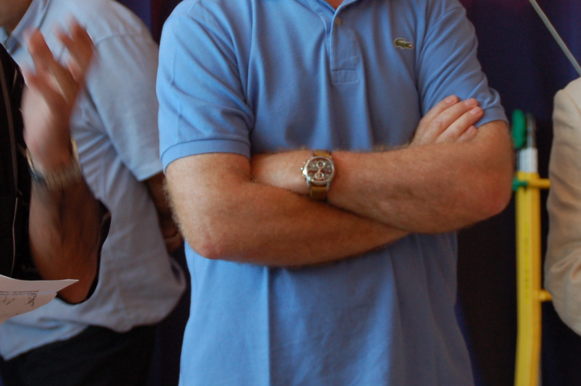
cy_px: 44
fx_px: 2209
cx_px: 310
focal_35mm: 137
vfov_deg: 10.0
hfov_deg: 15.0
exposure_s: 1/45
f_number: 4.8
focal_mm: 42
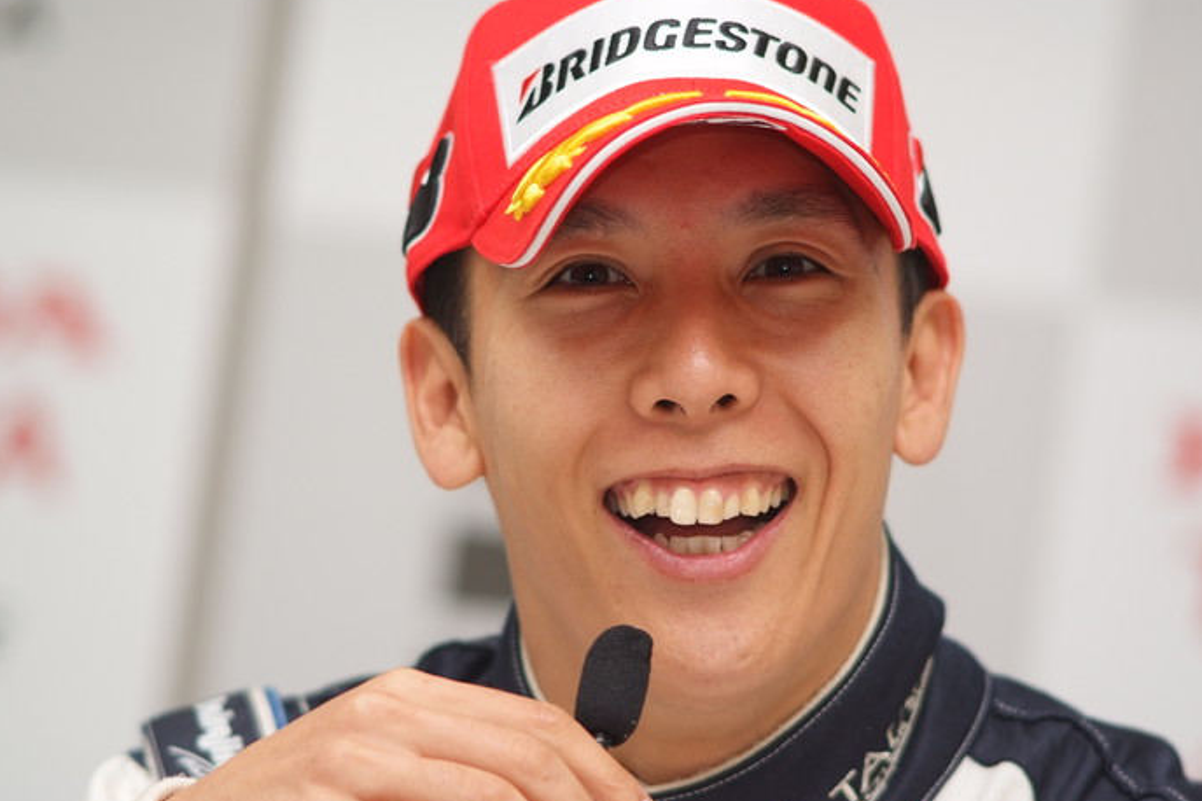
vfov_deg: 4.9
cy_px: 407
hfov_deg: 7.3
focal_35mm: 283
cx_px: 611
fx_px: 9448
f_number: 2.8
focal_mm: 180
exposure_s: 1/250
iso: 400
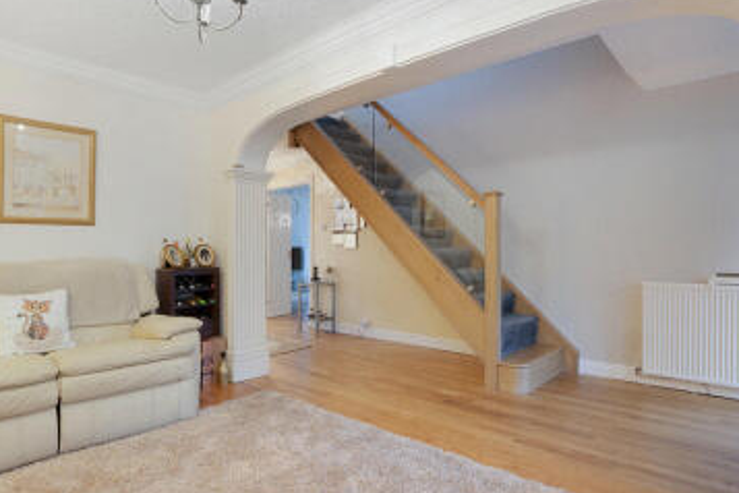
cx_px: 389
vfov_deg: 61.9
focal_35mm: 20
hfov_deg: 83.9
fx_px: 411
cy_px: 248
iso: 100
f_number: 7.1
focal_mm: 10
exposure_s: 1/1.67
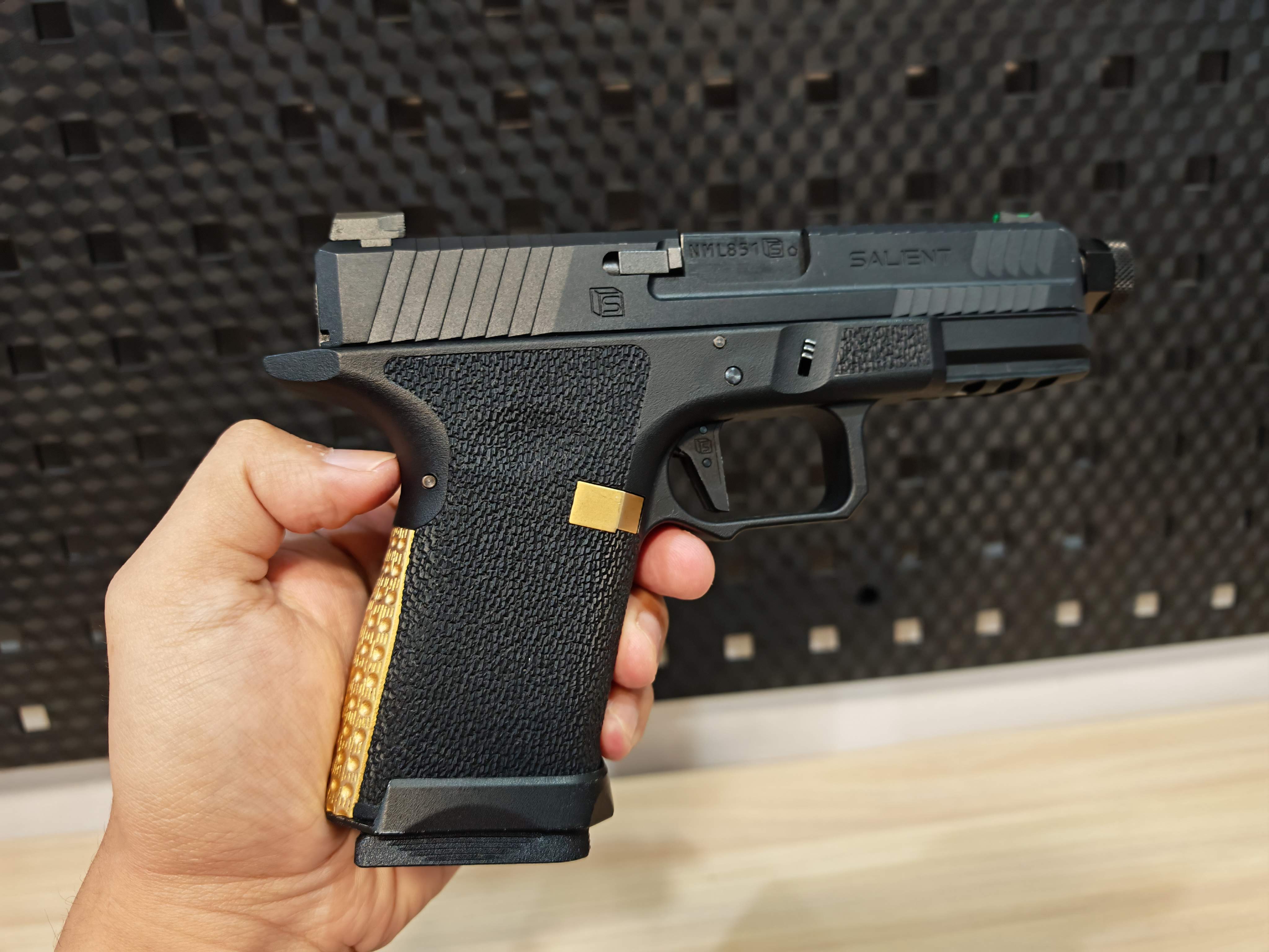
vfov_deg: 56.8
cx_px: 634
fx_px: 880
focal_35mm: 24
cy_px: 476
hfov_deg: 71.6
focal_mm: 6.83
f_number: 2
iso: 250
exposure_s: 1/33
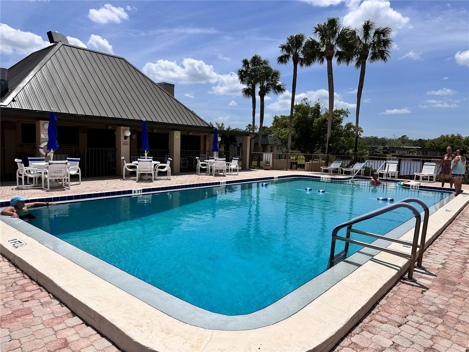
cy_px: 176
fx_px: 325
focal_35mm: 24
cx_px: 234
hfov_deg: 71.6
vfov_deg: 56.8
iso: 80
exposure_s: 1/10753
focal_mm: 6.86
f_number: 1.78
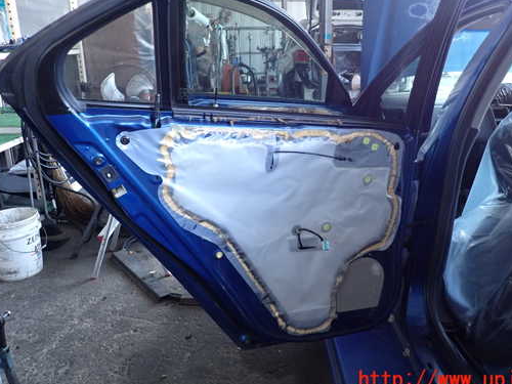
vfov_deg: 46.6
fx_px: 444
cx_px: 283
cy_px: 163
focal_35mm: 30
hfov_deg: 59.8
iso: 400
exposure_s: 1/125
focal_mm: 4.5
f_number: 2
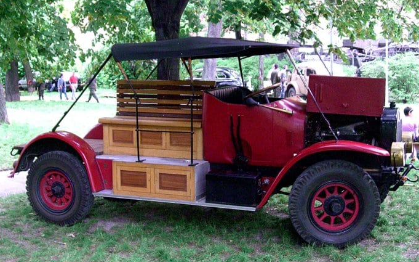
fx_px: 605
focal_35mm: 53
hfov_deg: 38.2
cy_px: 130
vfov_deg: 24.4
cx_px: 213
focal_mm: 9.6
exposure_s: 1/100
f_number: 3.1
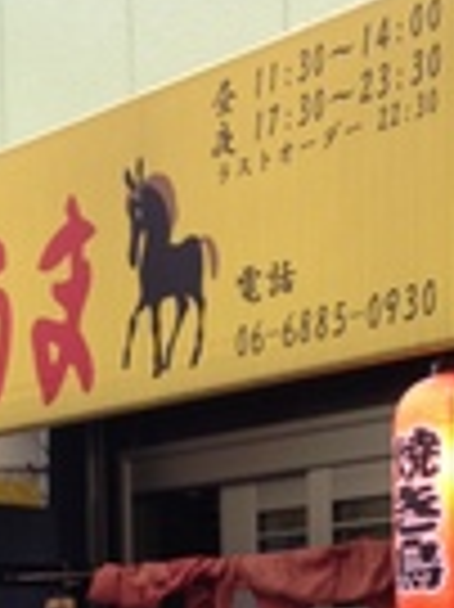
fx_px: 1716
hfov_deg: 15.1
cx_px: 238
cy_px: 761
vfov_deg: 18.8
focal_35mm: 98
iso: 64
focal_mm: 4.12
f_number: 2.4
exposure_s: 1/60
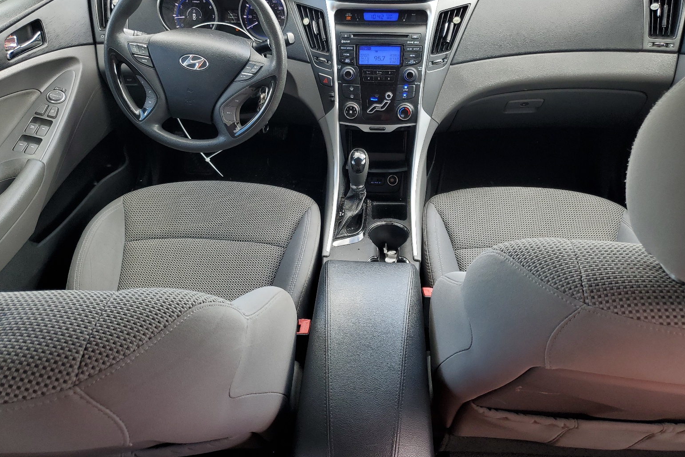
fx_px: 533
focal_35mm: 28
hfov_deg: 65.5
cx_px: 341
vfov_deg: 46.3
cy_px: 194
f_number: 1.5
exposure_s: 1/120
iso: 51
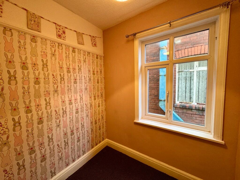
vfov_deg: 85.7
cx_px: 120
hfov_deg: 102.1
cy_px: 90
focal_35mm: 14
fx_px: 97
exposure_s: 1/50
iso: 160
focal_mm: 2.22
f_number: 2.2
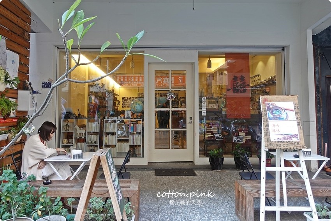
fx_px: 221
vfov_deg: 53.1
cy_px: 110
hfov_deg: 73.8
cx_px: 166
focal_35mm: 24
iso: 125
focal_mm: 8.8
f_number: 2.5
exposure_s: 1/30
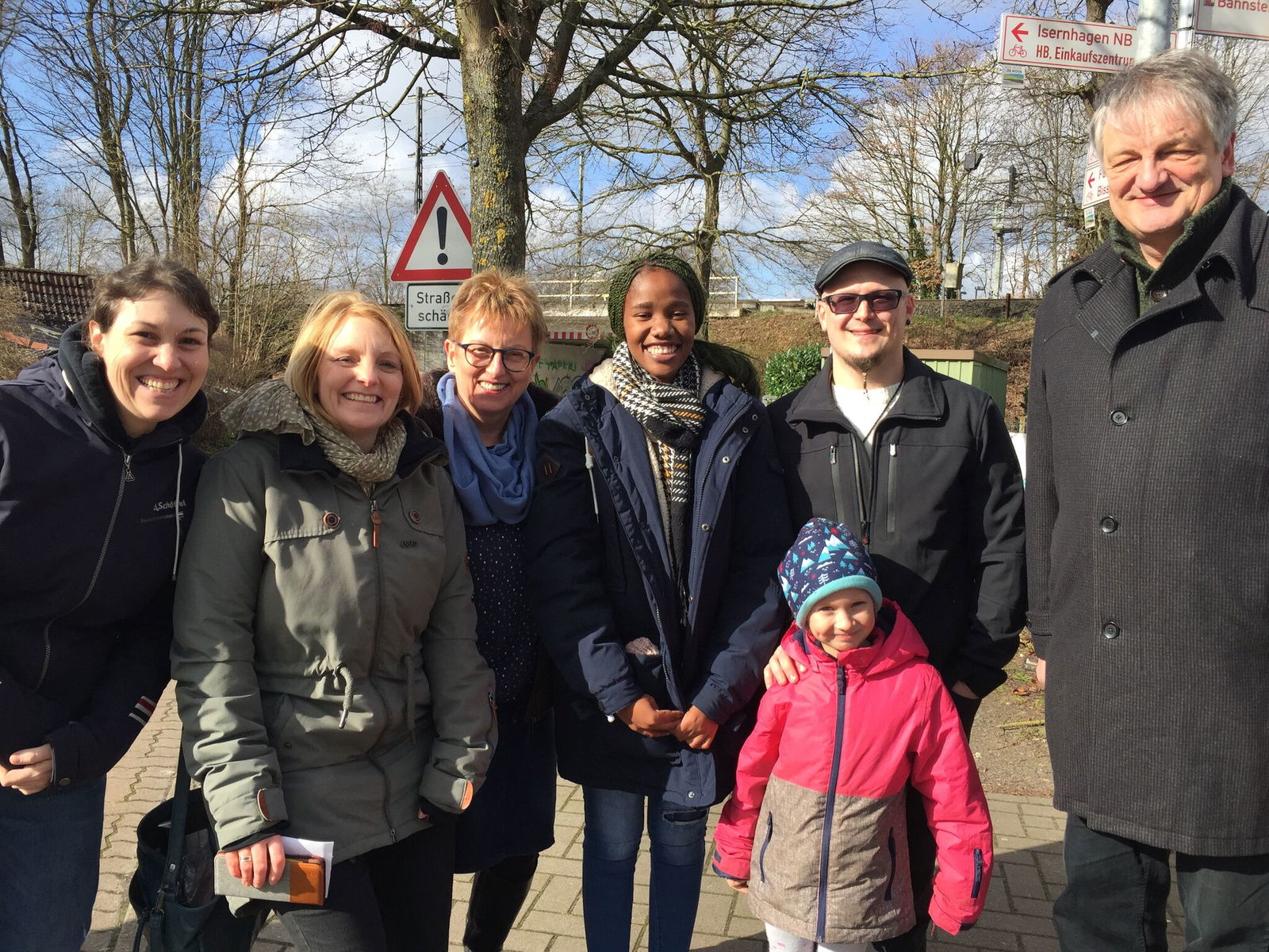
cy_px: 476
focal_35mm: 29
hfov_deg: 61.7
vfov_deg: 48.2
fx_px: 1063
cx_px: 634
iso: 32
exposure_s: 1/1099
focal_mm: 4.15
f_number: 2.2
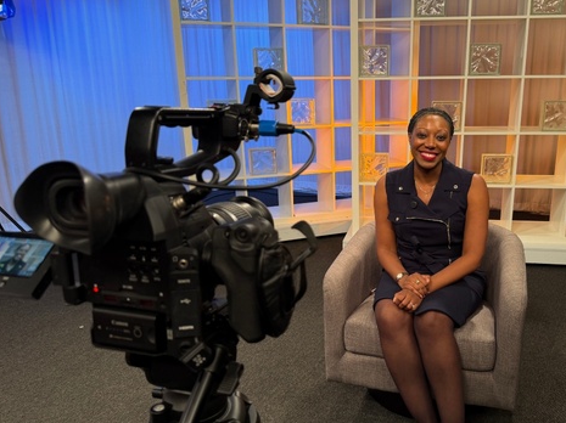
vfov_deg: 45.4
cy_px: 222
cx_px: 353
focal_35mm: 31
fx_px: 506
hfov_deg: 57.7
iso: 125
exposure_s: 1/60
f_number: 1.78
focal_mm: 6.76
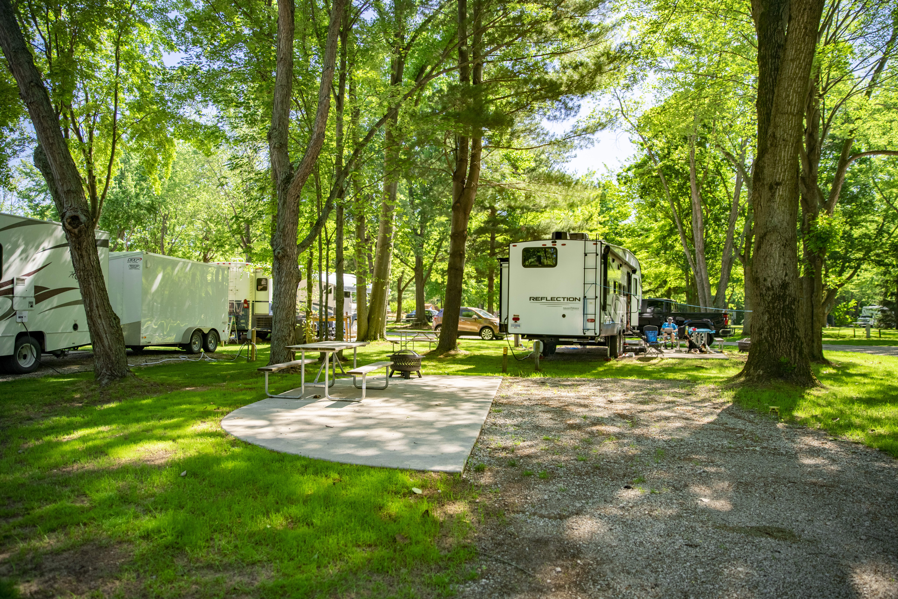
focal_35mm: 24
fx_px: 599
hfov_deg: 73.7
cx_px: 449
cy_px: 300
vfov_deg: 53.1
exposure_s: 1/400
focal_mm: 24
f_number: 2.8
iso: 500
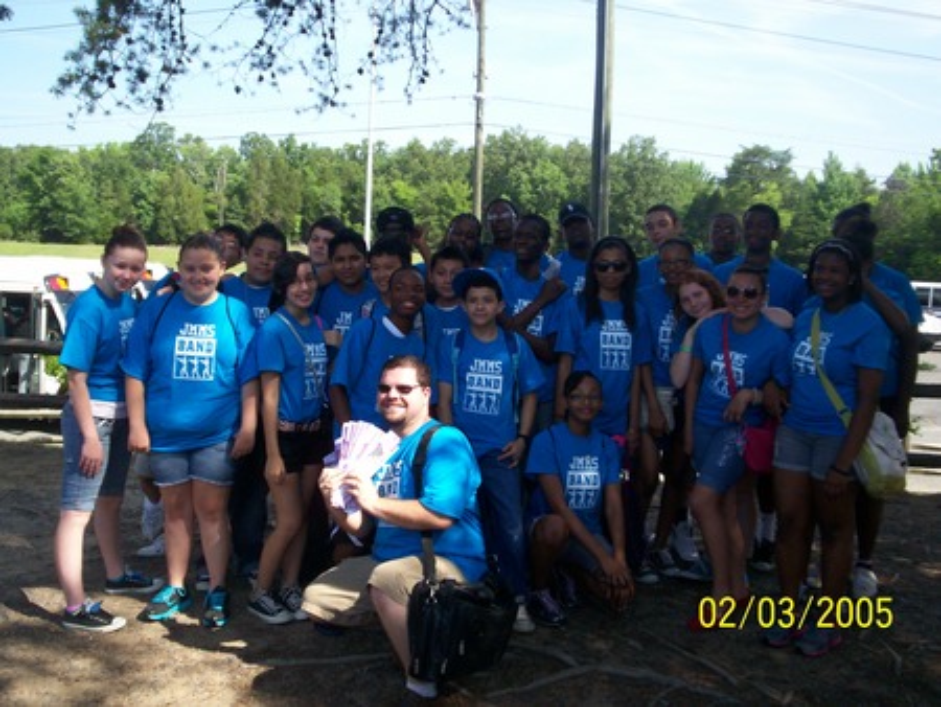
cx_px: 470
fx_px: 979
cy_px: 354
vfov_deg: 39.7
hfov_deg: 51.3
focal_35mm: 36
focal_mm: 5.9
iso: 100
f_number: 4.5
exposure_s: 1/246
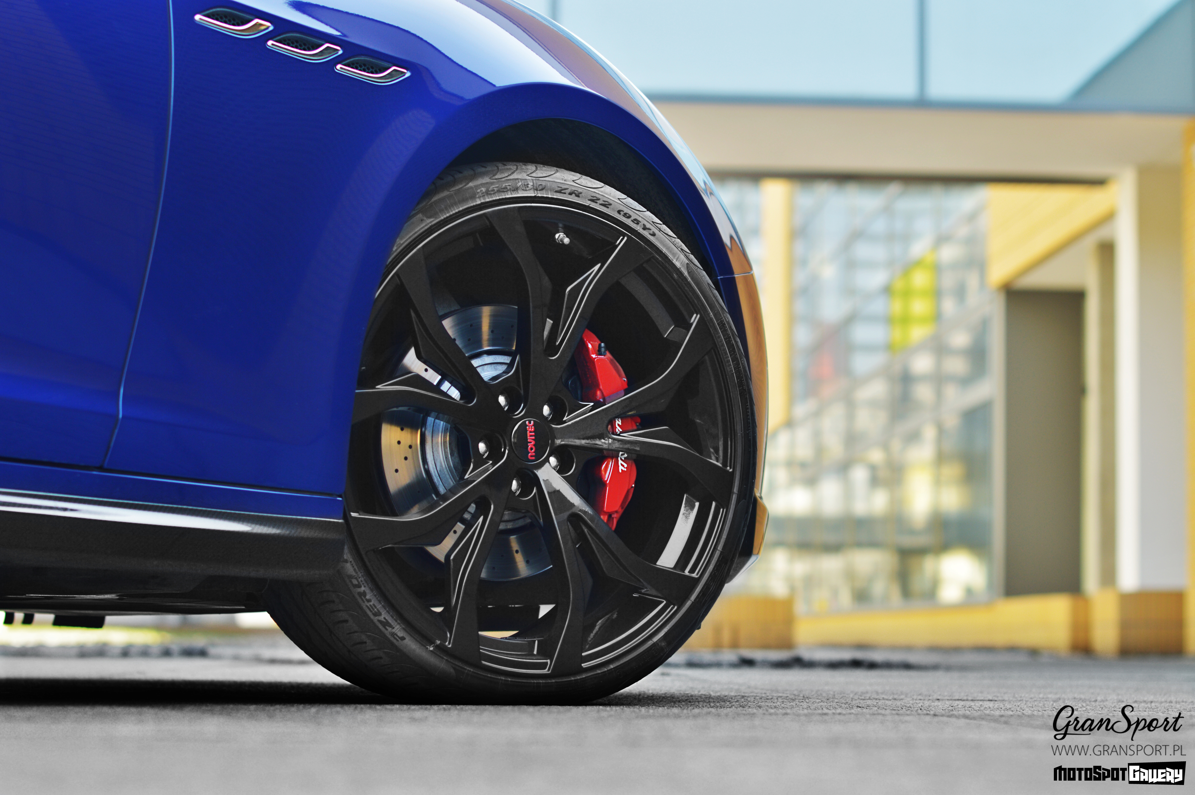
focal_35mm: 75
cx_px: 598
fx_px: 2487
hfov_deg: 27.0
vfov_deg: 18.1
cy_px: 398
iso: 100
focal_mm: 50
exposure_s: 1/125
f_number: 2.5
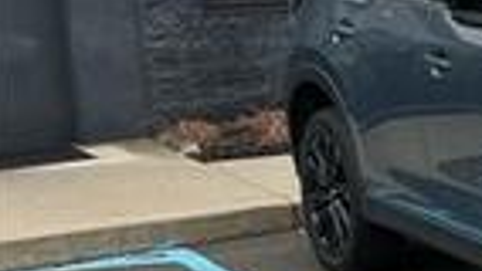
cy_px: 146
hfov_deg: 16.3
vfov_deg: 10.8
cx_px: 845
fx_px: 1432
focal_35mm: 112
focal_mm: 3
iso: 25
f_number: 1.8
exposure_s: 1/362
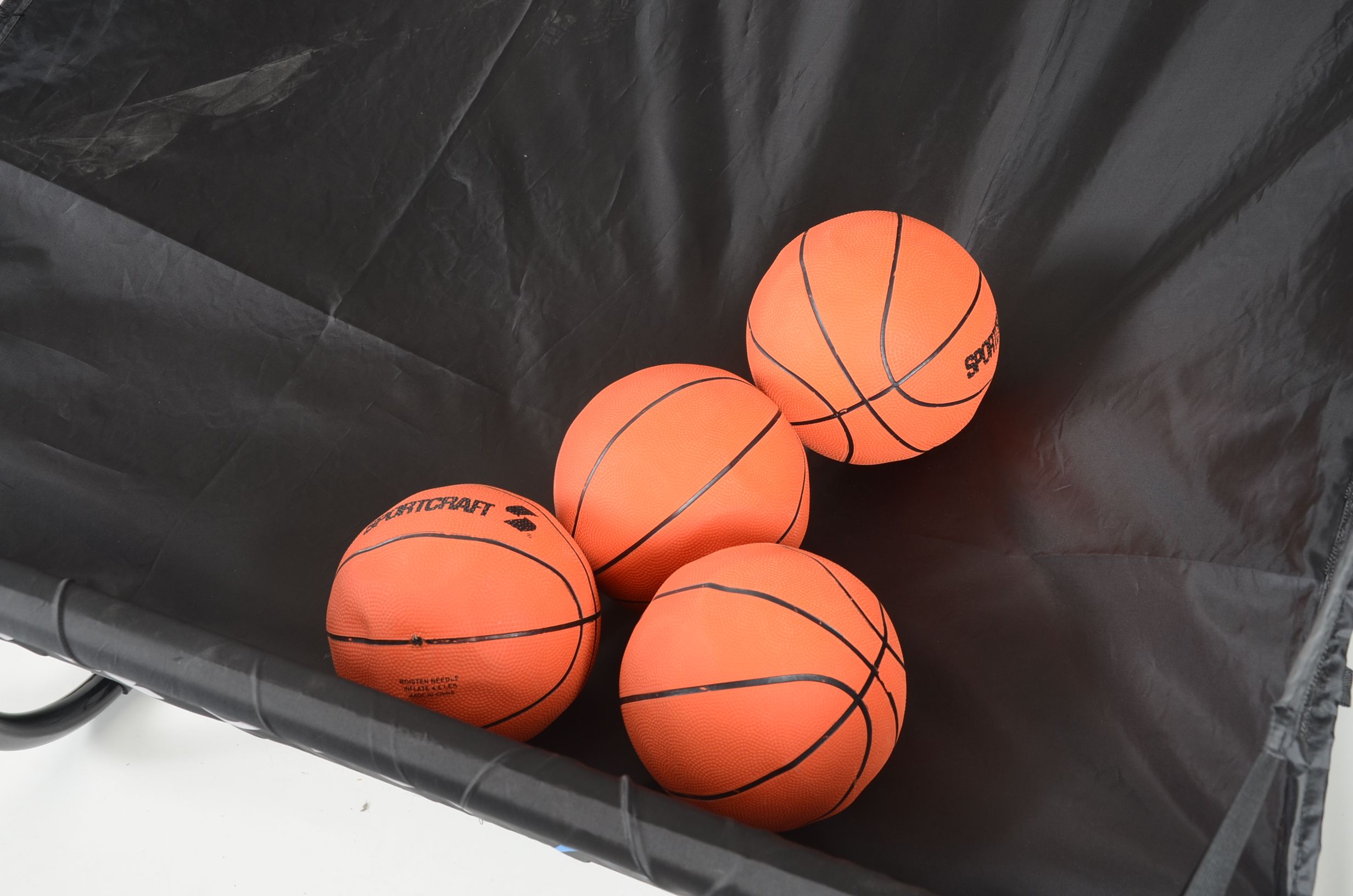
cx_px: 676
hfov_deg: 39.0
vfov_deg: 26.4
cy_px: 448
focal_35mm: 51
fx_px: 1913
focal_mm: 34
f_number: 7.1
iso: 200
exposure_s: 1/60
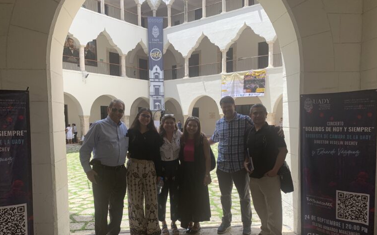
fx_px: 288
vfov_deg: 44.3
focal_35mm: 28
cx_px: 190
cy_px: 142
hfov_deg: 66.5
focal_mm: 4.25
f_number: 1.8
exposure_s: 1/835
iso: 25
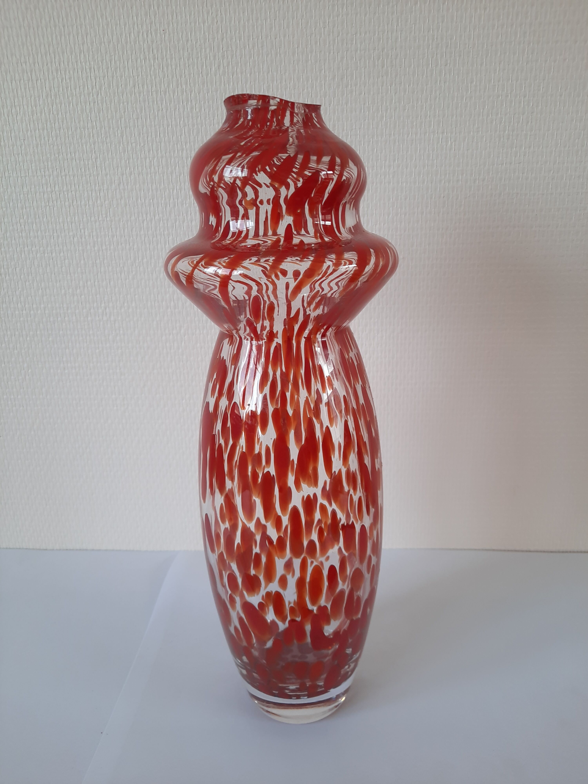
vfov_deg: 69.4
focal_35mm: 25
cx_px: 294
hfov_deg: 54.9
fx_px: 566
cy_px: 392
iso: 50
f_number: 2
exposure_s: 1/50
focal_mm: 4.6
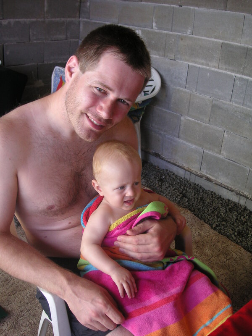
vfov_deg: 50.1
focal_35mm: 37
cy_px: 168
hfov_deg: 38.7
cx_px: 126
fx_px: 359
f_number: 2.8
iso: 50
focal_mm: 6.1
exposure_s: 1/90
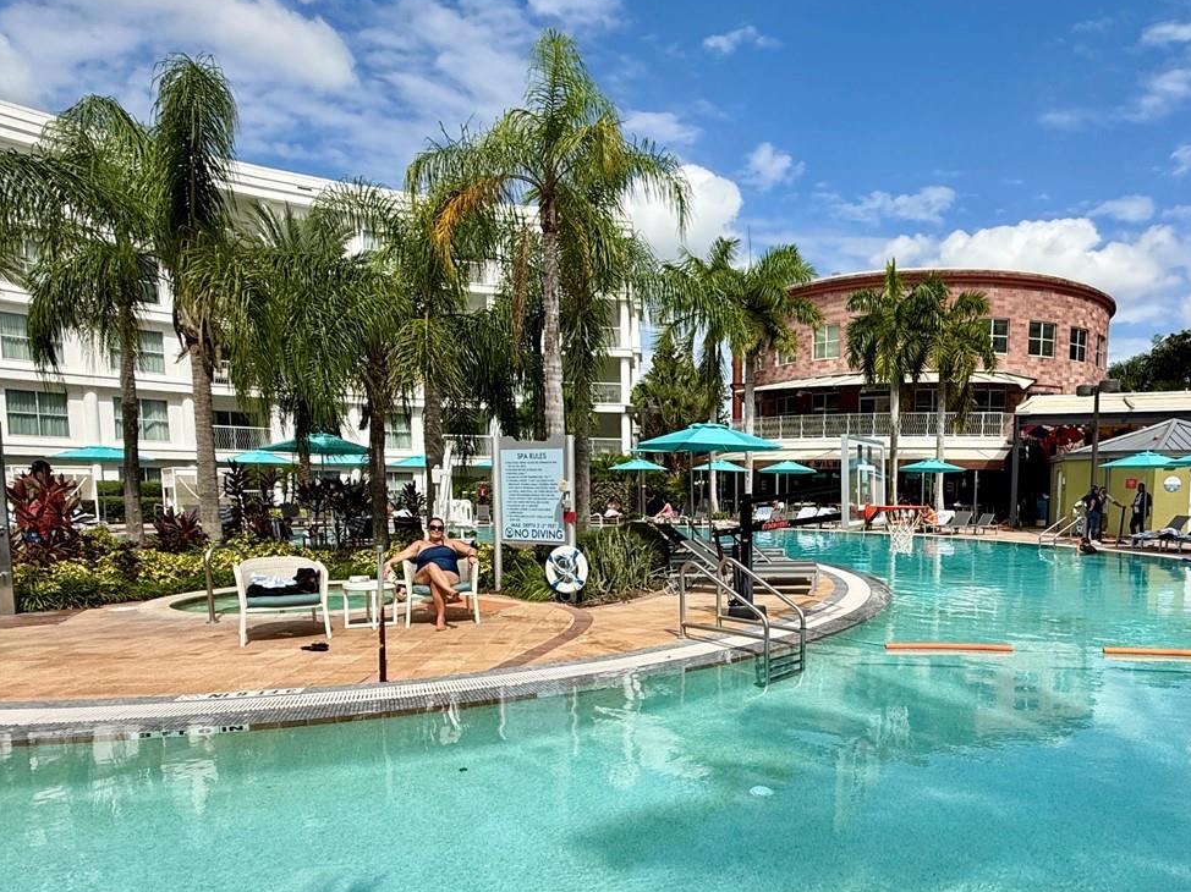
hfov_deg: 72.0
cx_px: 783
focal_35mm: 23
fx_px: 791
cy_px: 561
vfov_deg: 58.1
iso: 50
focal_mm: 2.22
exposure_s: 1/2717
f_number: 2.2
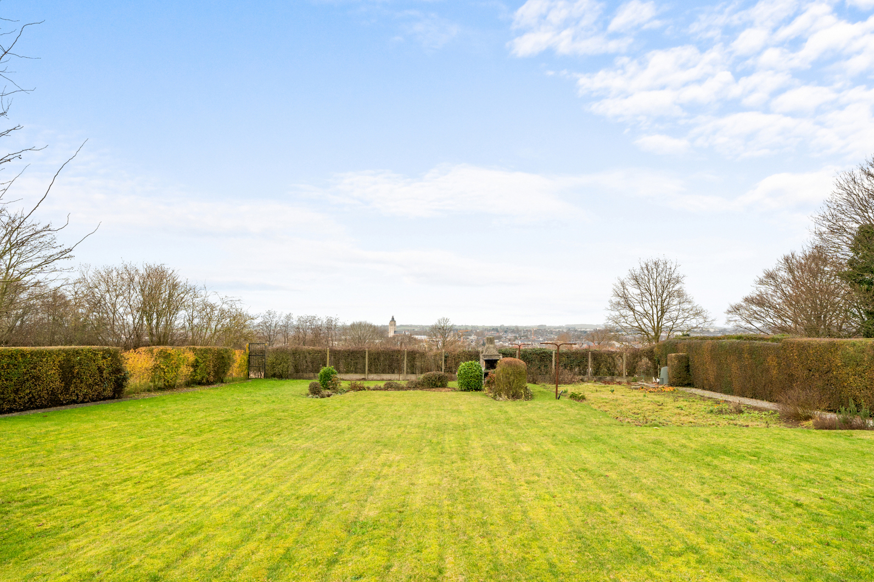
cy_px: 334
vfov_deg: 64.2
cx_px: 464
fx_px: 461
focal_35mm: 19
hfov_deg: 86.8
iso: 250
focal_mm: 14
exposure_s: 1/50
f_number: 11
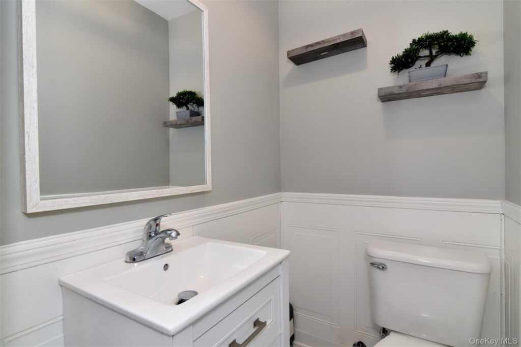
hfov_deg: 95.0
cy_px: 174
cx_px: 260
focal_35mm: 16
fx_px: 239
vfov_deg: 72.0
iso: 640
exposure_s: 1/20
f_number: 11
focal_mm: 11
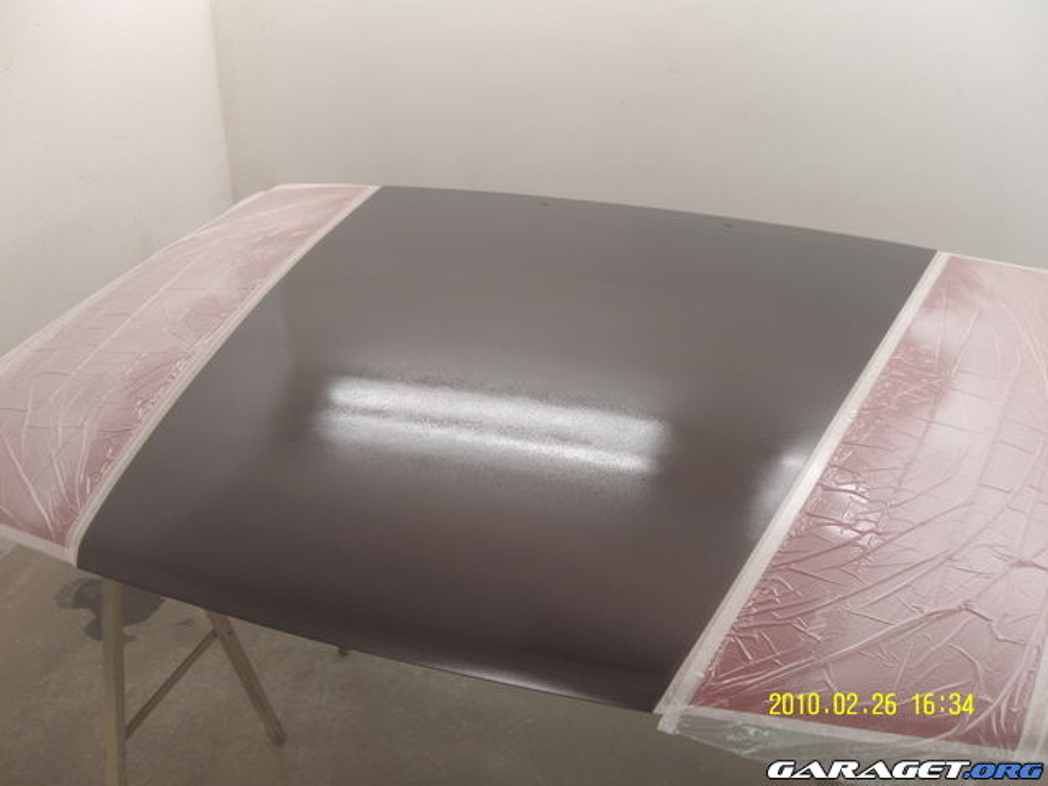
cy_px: 393
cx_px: 524
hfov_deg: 50.1
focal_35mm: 37
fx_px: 1120
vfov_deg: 38.7
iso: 80
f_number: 2.8
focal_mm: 6.2
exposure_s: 1/50
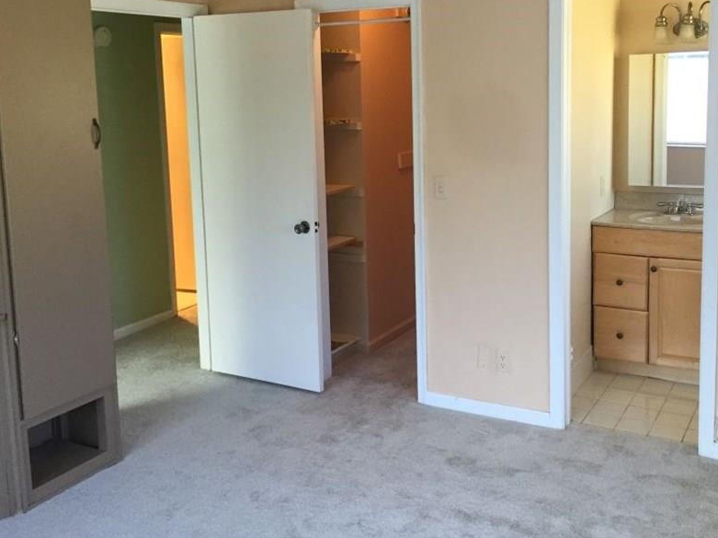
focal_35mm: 38
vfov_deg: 37.4
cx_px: 413
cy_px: 193
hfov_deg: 48.8
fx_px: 788
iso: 50
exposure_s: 1/30
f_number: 2.2
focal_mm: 4.15
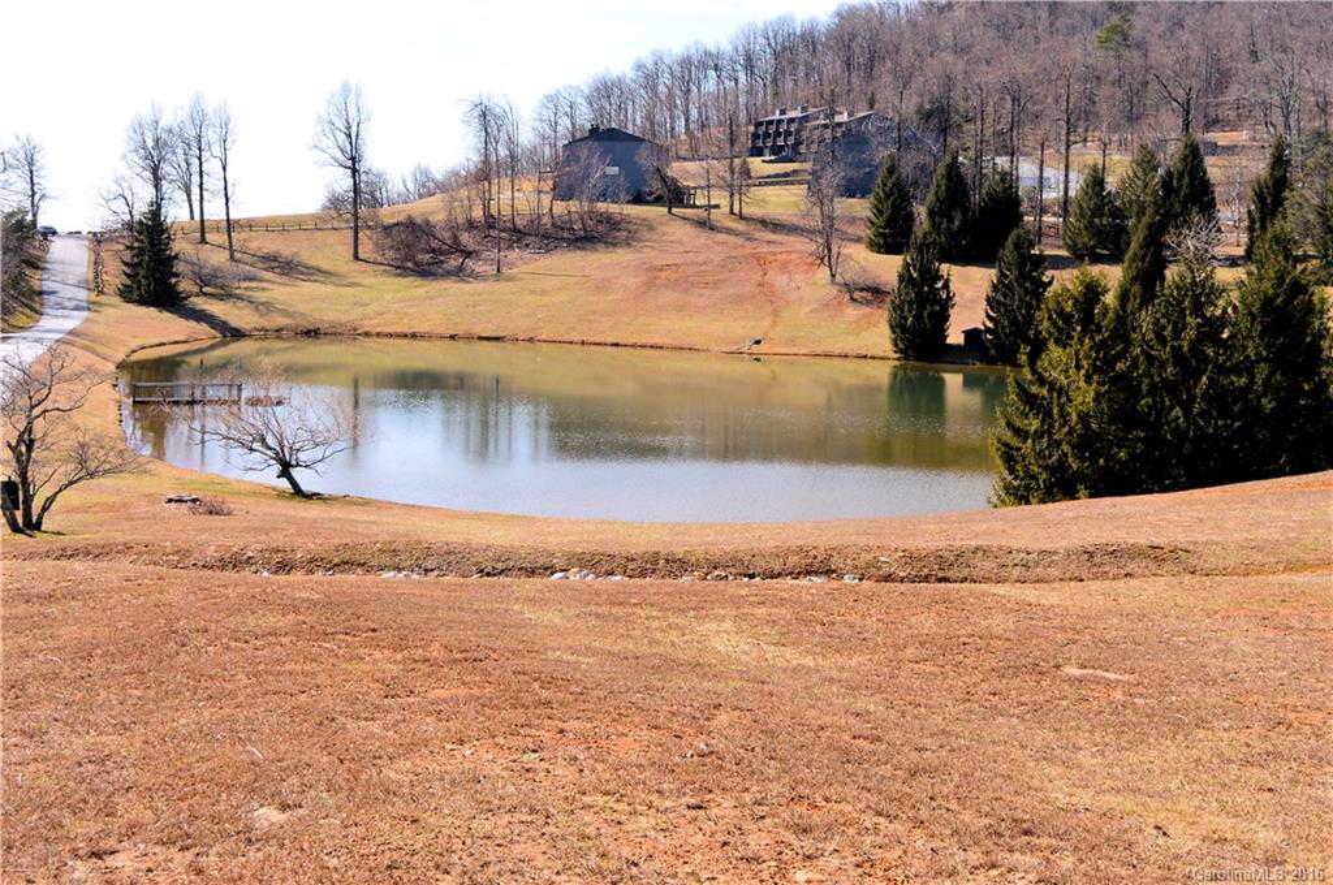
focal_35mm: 48
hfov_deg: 41.2
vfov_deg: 28.0
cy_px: 442
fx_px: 1775
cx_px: 666
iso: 100
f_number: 7.1
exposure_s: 1/200
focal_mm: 32
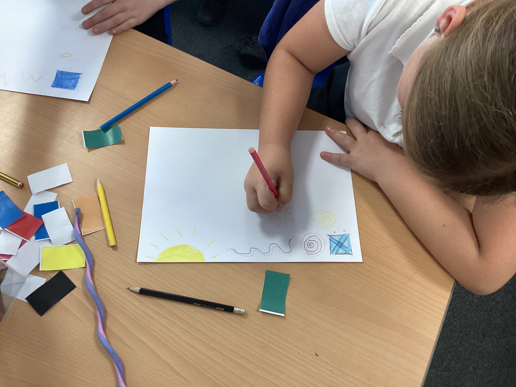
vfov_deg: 45.4
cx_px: 258
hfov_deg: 58.4
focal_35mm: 31
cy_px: 194
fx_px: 462
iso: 125
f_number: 2.4
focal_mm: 3.3
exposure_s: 1/60
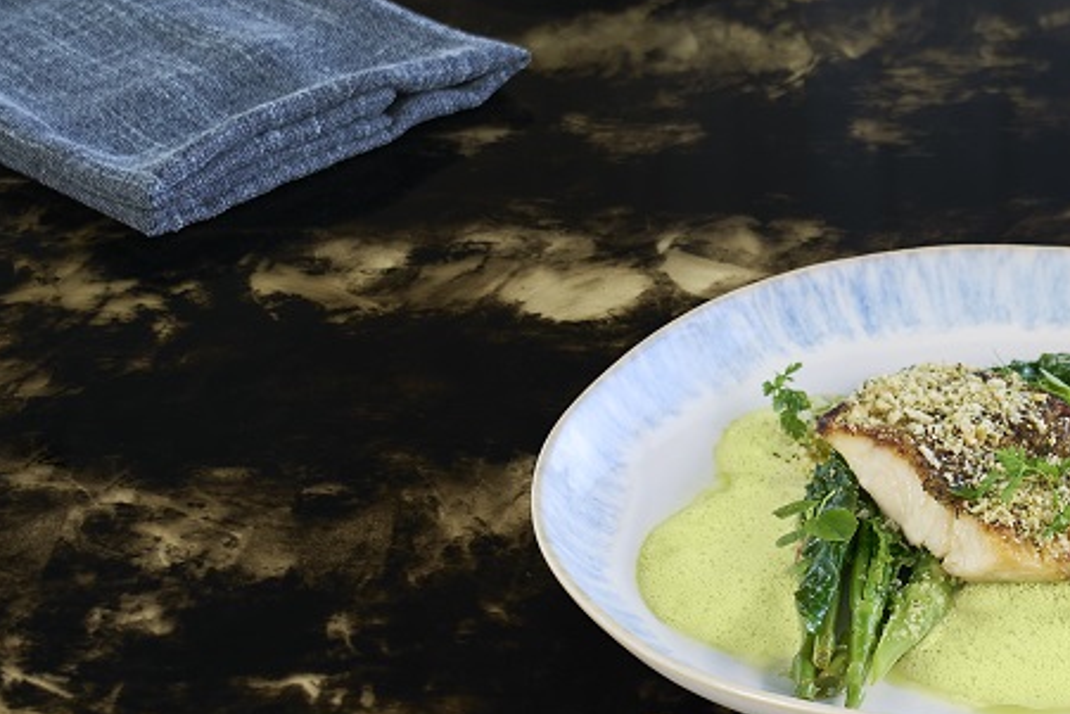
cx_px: 1006
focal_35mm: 153
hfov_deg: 13.3
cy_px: 338
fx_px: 4549
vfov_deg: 9.0
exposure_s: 1/50
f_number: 4.5
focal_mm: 46
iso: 125
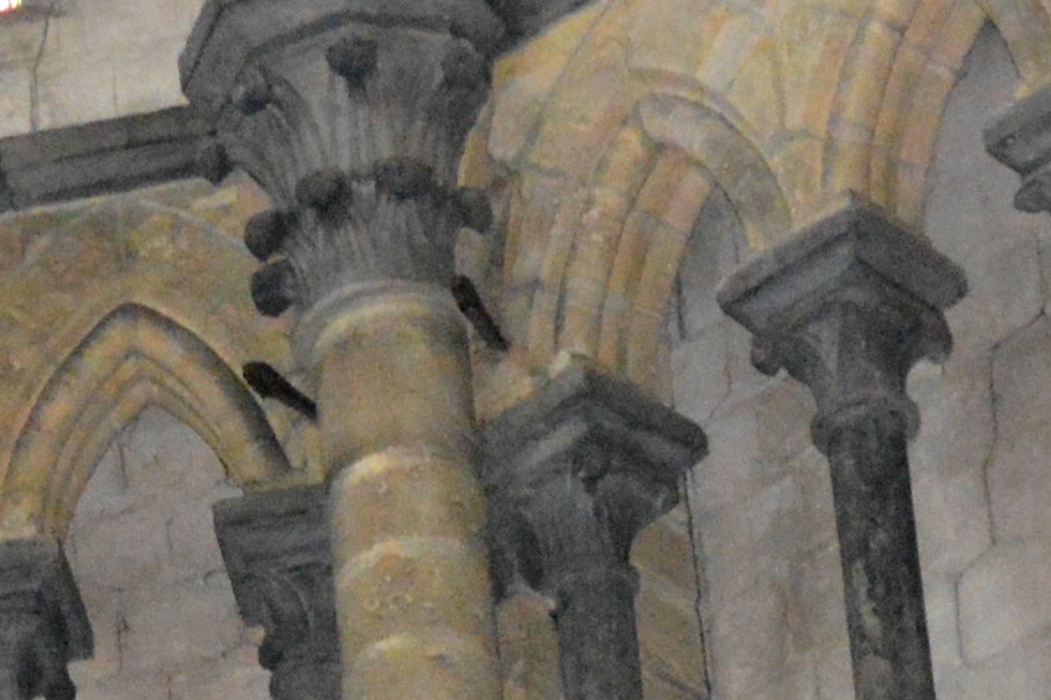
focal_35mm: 336
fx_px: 9807
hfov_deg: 6.1
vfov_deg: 3.9
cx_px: -45
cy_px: 2278
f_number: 4.2
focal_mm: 34
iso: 3200
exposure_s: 1/60
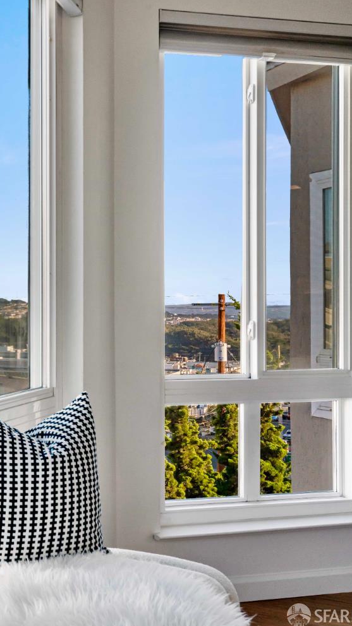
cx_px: -87
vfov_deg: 44.6
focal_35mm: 46
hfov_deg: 23.4
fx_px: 764
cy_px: 314
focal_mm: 29
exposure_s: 1/50
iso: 640
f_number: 13
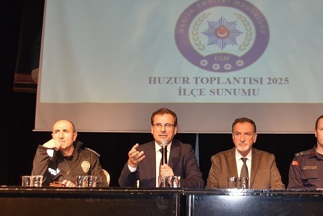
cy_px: 125
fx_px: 485
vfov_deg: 25.0
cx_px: 234
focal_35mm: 54
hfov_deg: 36.2
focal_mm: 20
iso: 400
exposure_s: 1/80
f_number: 3.5
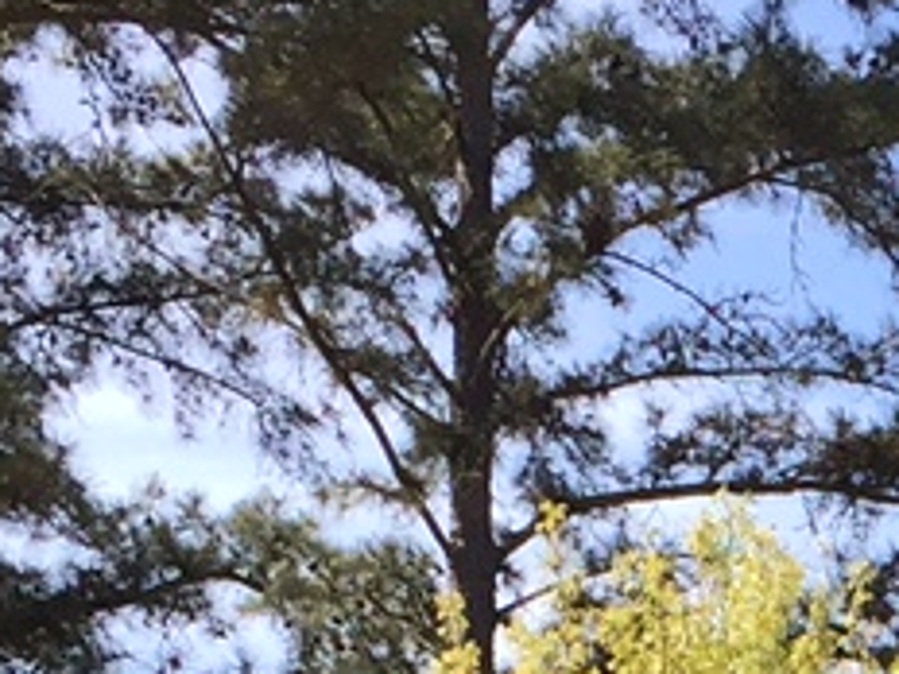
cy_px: 1809
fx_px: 5298
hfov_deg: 9.3
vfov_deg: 6.8
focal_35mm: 204
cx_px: 1507
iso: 32
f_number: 2.2
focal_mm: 4.15
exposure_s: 1/775
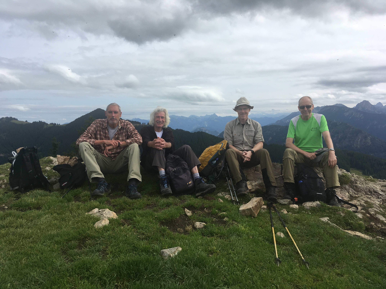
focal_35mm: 29
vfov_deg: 48.2
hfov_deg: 61.7
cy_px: 144
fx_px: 323
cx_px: 193
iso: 25
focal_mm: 4.15
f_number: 2.2
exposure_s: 1/1789
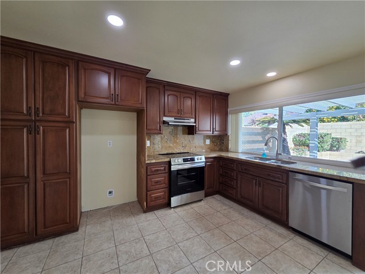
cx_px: 182
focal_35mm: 13
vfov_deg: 89.9
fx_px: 137
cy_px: 137
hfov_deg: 106.2
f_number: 2.2
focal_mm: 2.2
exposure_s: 1/120
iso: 125
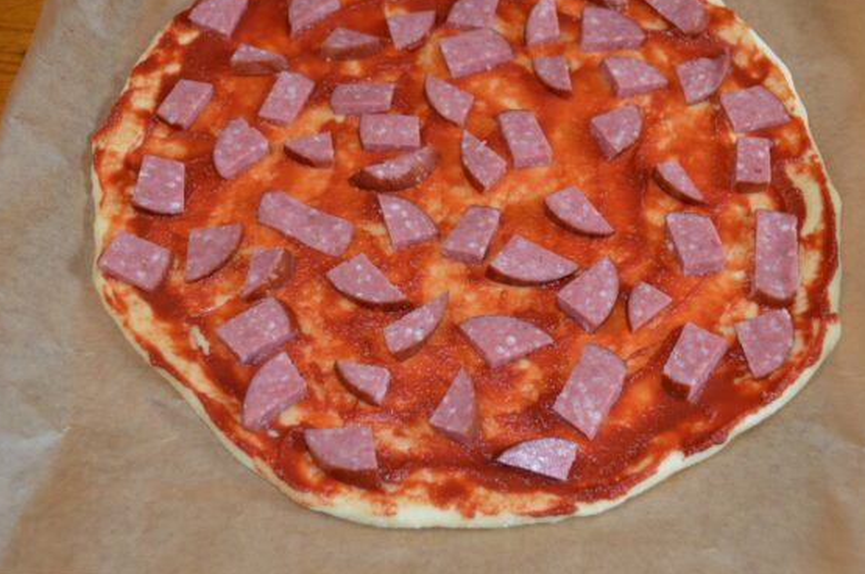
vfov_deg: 25.4
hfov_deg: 37.6
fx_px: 1271
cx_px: 457
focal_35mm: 53
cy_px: 218
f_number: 4.5
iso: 900
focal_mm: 28
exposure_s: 1/60
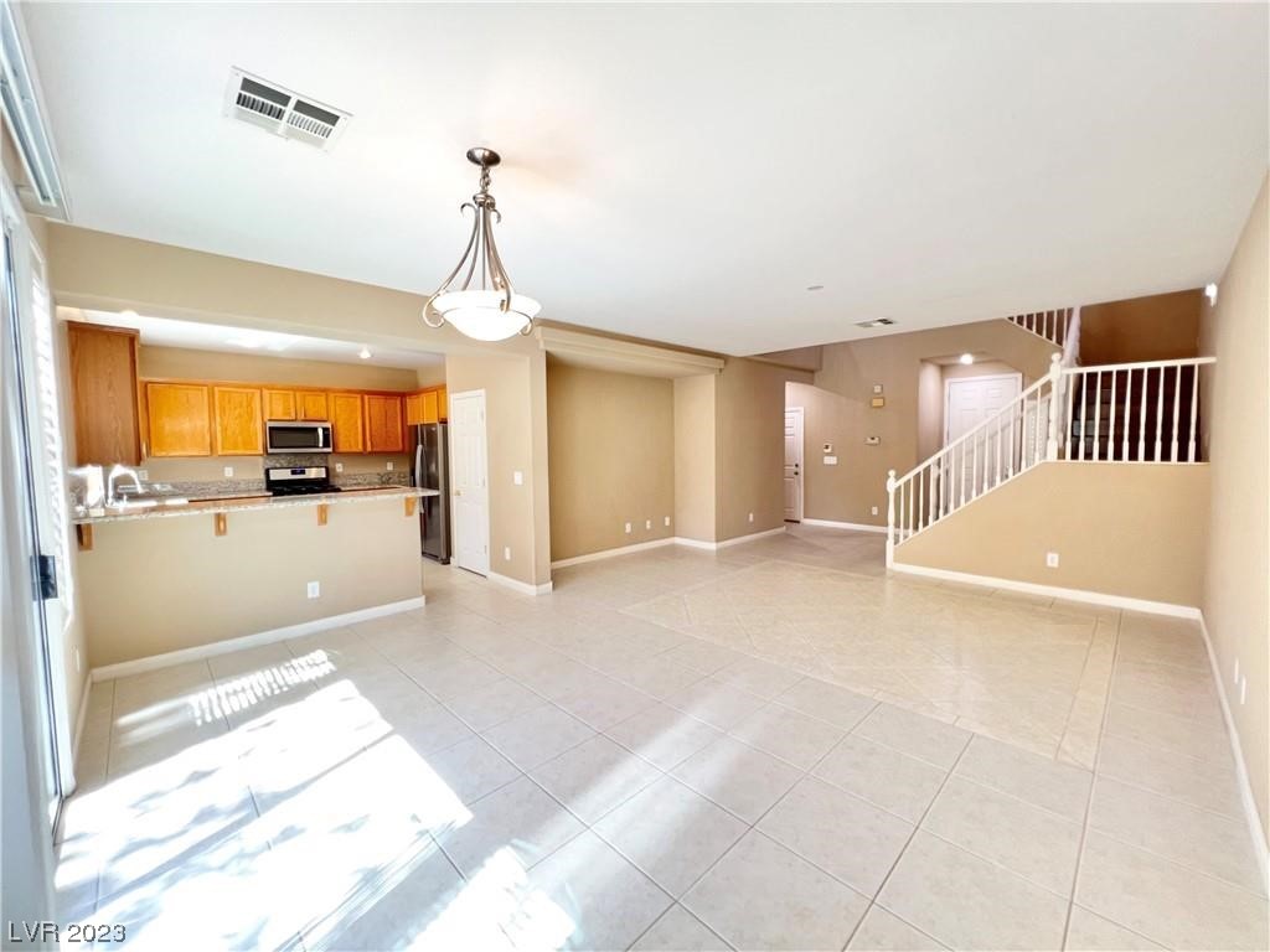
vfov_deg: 89.9
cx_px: 635
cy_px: 476
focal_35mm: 13
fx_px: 477
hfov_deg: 106.2
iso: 160
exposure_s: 1/60
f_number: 1.8
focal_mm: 1.57
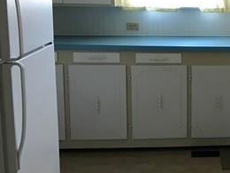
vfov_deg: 21.2
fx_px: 458
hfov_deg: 26.0
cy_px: 59
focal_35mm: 69
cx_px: 255
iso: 64
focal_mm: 3.99
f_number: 1.8
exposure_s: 1/15
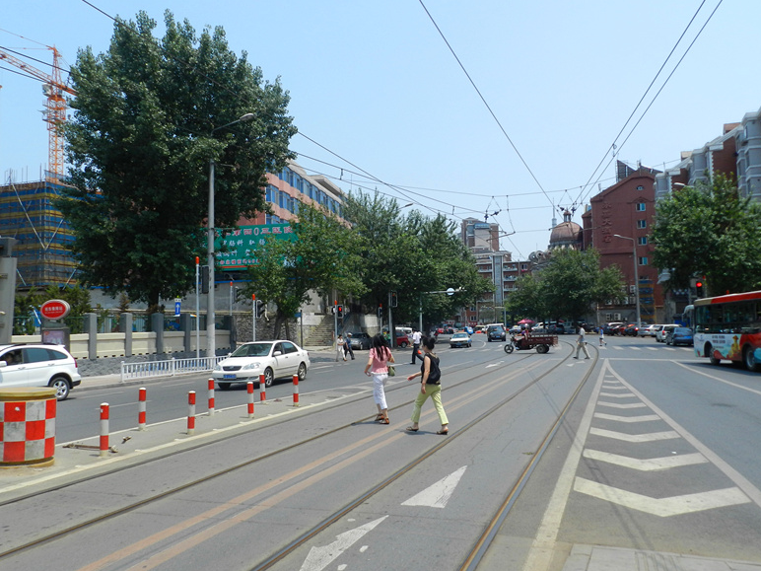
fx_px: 638
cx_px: 371
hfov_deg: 61.7
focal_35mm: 29
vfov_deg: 48.2
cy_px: 286
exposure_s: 1/1500
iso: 200
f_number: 4
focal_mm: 5
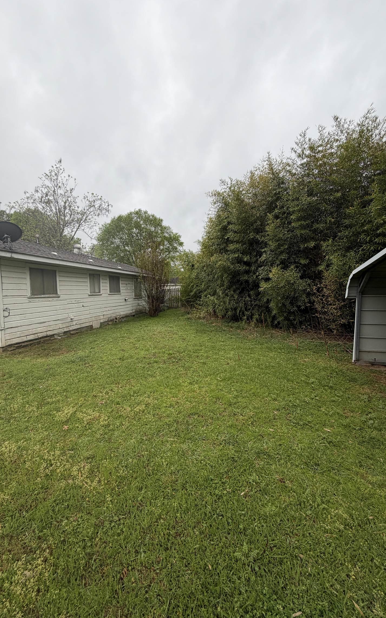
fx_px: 252
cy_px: 307
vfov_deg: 101.5
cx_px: 182
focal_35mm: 15
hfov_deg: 74.7
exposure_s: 1/156
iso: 40
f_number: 2.2
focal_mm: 2.22
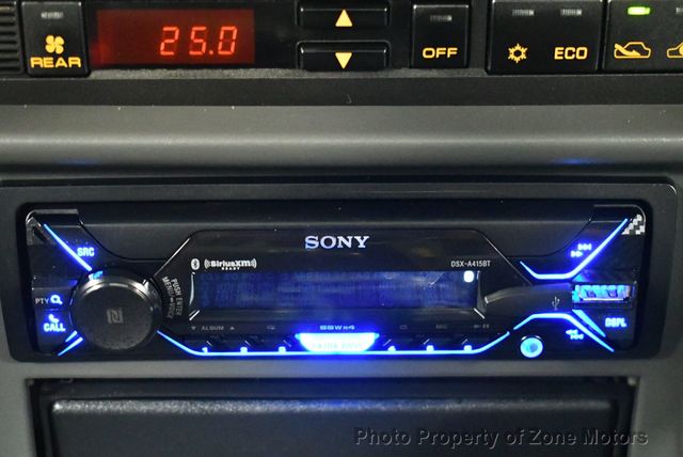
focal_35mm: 80
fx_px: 1519
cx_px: 342
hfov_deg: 25.3
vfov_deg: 17.1
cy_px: 228
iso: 12800
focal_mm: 40
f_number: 5
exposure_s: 1/40
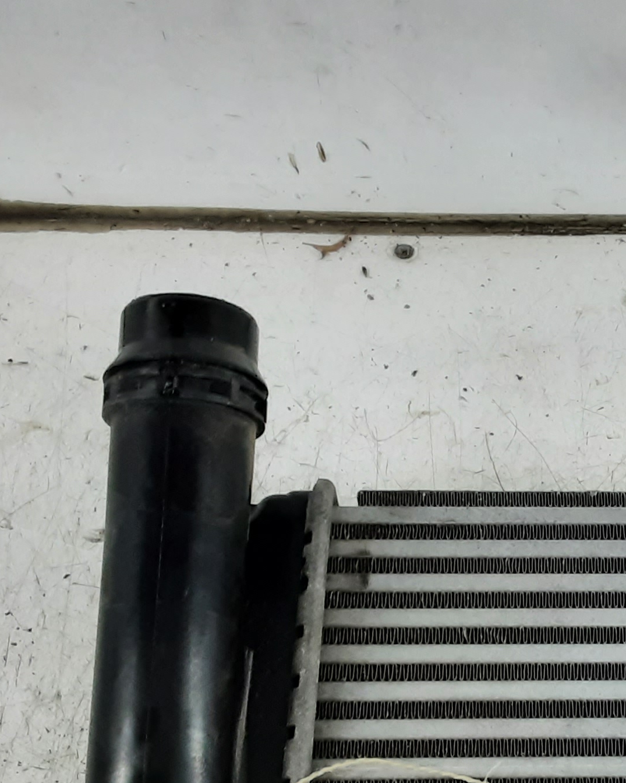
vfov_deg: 29.2
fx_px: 1482
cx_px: 612
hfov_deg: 23.0
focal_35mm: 64
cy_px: 580
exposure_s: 1/50
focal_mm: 2.91
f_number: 1.9
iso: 160
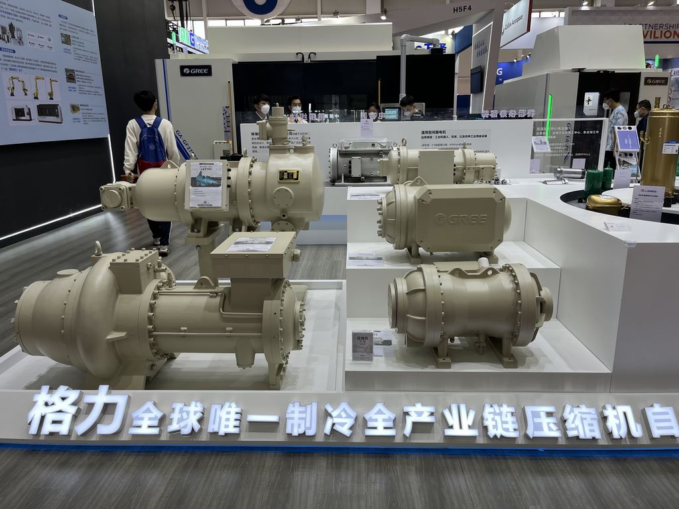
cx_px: 340
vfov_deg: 53.1
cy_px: 254
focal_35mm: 26
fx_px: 510
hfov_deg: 67.3
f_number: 1.6
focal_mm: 5.1
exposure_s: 1/144
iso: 40
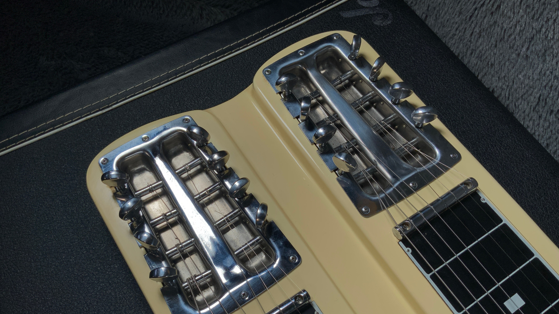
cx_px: 281
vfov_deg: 36.5
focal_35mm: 32
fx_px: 474
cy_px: 187
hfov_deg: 61.0
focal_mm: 3
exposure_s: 1/666
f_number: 1.8
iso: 16
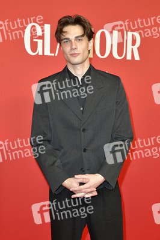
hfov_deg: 30.5
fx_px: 294
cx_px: 80
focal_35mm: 44
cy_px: 120
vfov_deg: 44.5
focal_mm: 44
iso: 1600
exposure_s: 1/250
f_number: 6.3
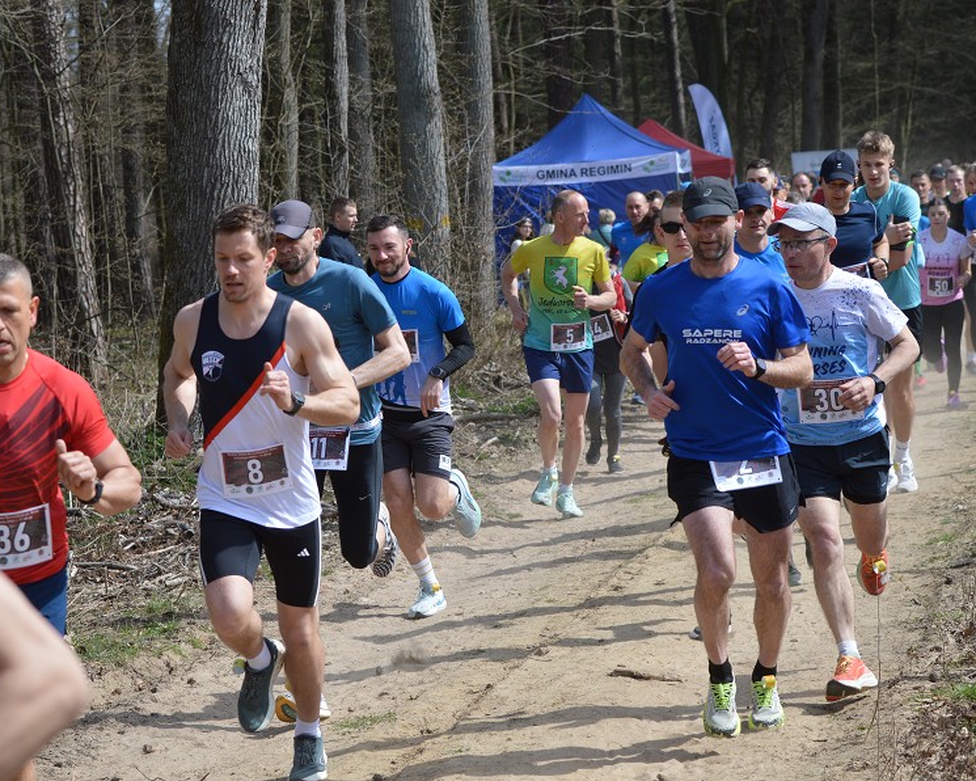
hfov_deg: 16.2
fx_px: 3437
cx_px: 490
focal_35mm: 119
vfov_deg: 13.0
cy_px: 390
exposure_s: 1/1600
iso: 400
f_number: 5.6
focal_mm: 70
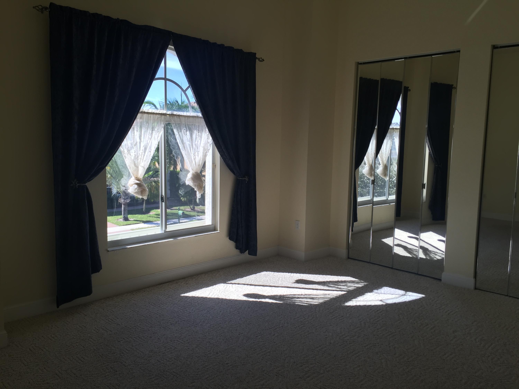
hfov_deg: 61.7
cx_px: 260
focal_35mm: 29
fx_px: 435
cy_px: 194
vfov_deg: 48.2
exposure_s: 1/122
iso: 32
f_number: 2.2
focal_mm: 4.15
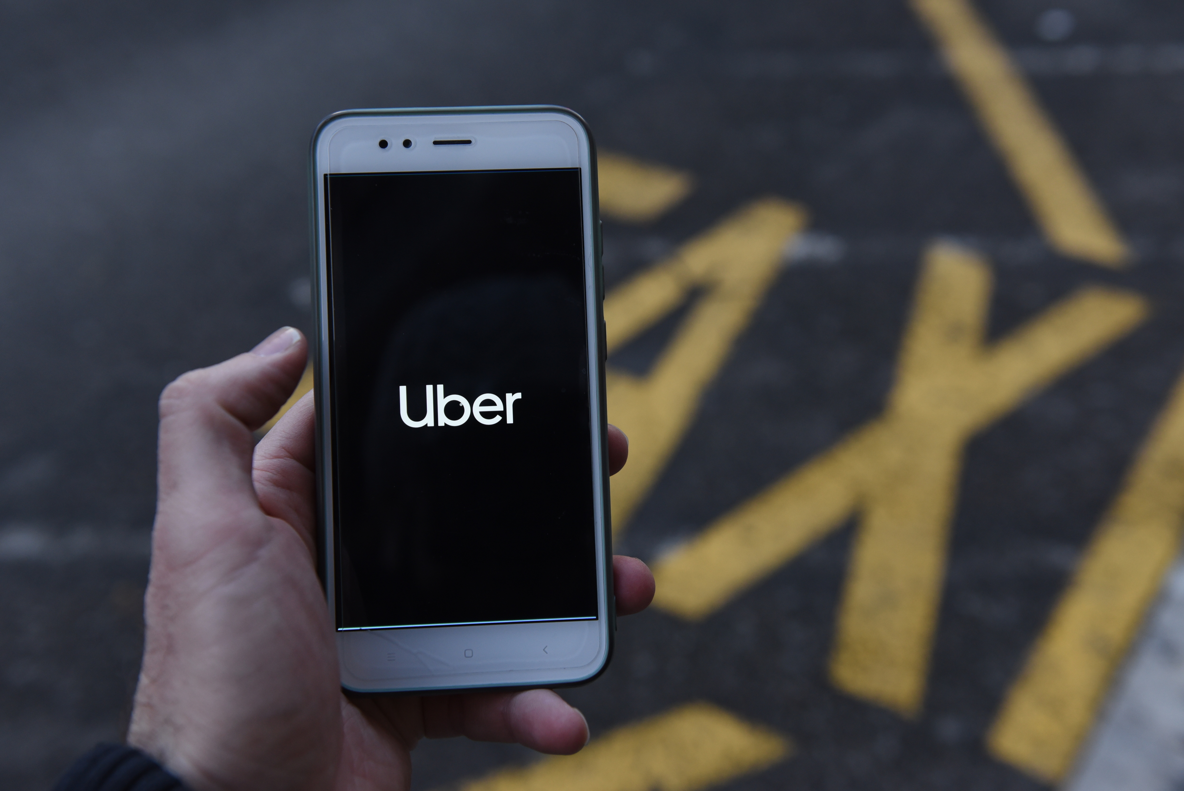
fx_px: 1448
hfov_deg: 44.5
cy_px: 396
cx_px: 592
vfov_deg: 30.5
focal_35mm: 44
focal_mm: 44
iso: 1250
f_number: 5
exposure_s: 1/320
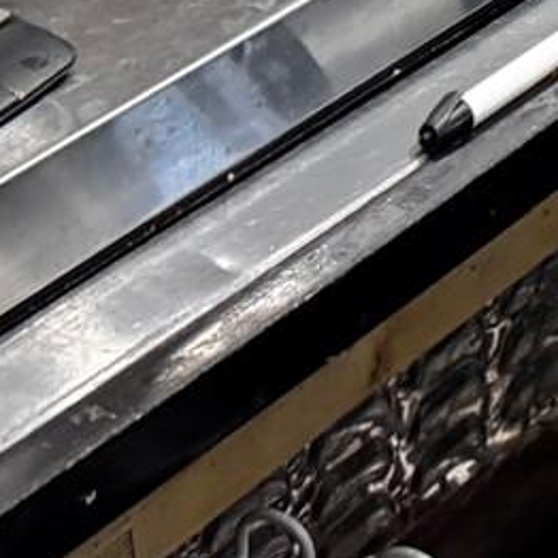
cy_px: -11
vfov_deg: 10.4
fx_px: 3027
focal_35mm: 166
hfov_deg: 9.5
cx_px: 1308
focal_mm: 6.76
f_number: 1.78
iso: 400
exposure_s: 1/60
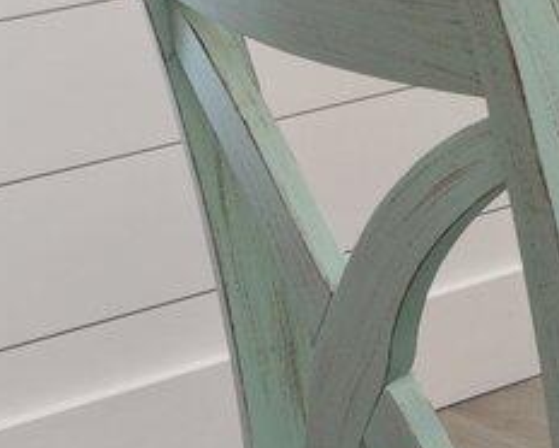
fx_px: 2600
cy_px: -660
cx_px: 1761
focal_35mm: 157
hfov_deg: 9.3
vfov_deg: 8.8
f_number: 9
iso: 200
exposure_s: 1/50
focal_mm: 19
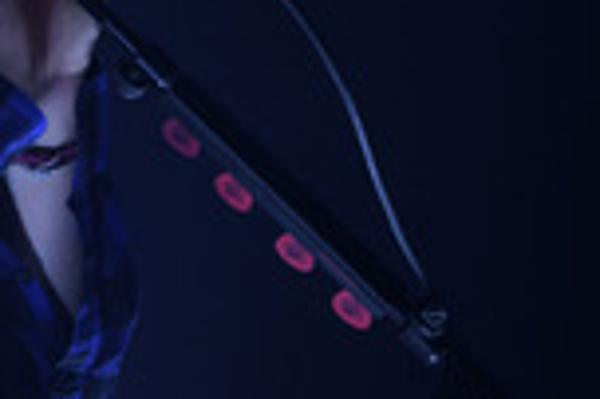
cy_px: 59
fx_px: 8391
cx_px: -132
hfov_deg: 4.1
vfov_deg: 2.7
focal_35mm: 504
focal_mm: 170
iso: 1250
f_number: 3.5
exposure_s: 1/640
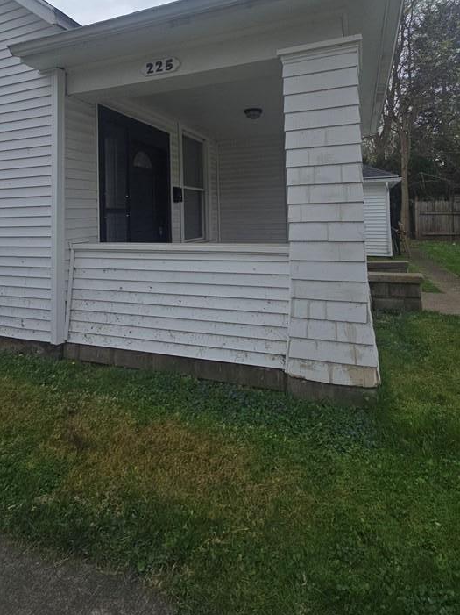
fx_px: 337
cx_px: 223
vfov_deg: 81.3
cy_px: 196
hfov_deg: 68.6
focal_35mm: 19
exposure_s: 1/754
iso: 50
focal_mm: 2.2
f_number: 2.2
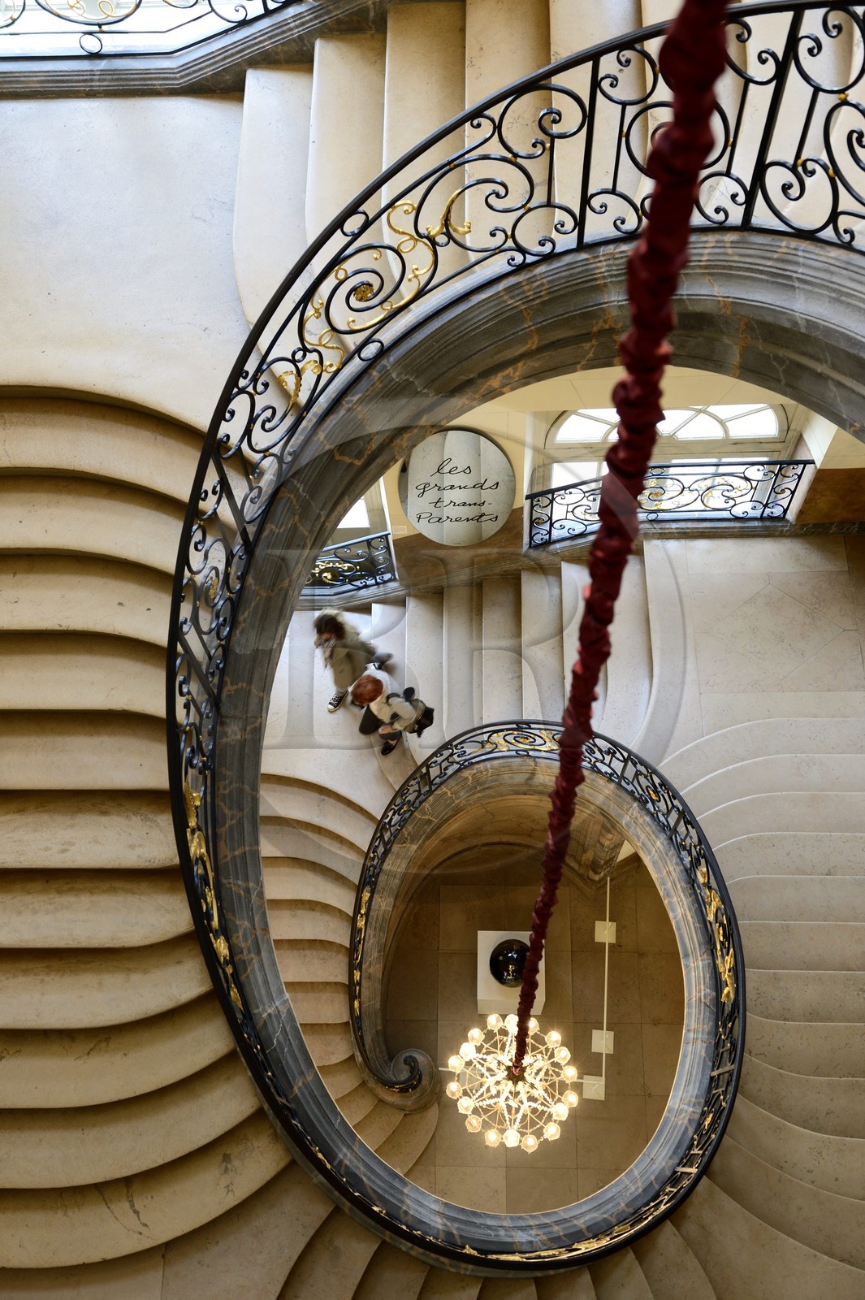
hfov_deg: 37.8
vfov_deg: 54.5
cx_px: 432
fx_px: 1263
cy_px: 650
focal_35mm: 35
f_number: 5.6
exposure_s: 1/20
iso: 800
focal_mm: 35
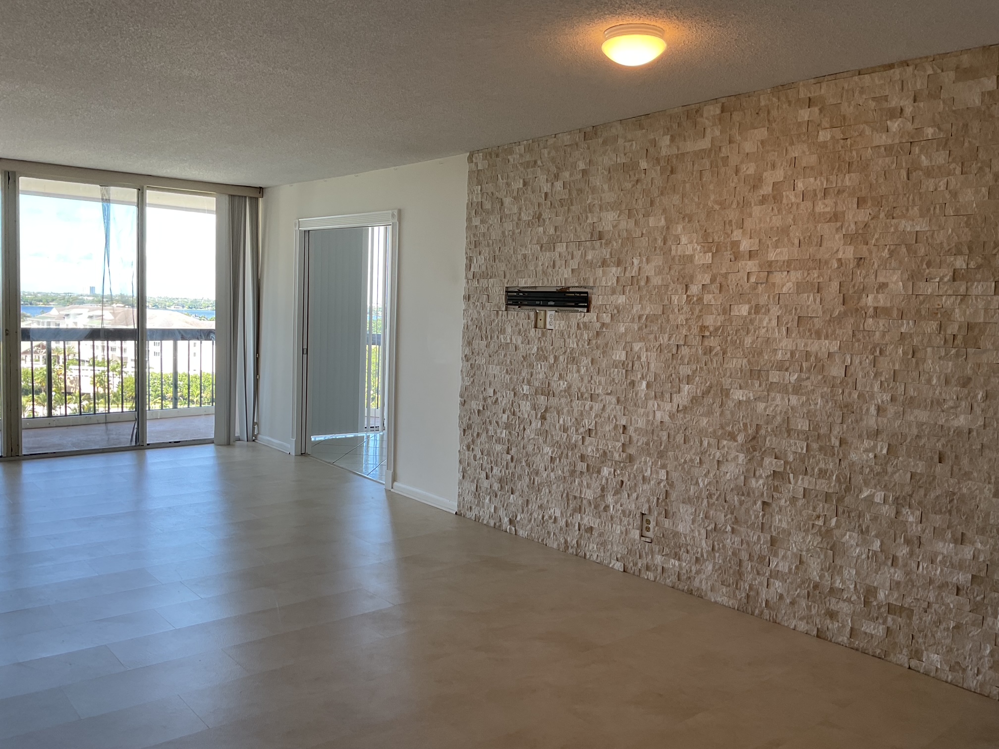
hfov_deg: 61.7
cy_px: 374
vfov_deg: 48.2
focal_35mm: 29
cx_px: 500
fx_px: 837
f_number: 1.8
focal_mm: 3
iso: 32
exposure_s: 1/120
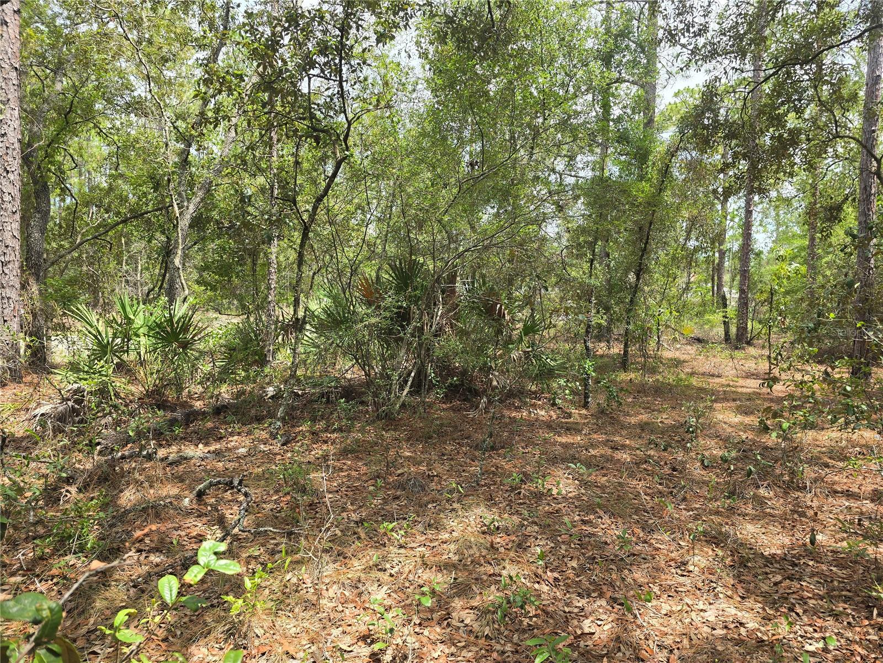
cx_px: 442
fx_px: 587
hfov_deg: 73.9
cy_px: 332
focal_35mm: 23
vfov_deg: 58.9
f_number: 1.7
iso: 12
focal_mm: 6.3
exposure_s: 1/180
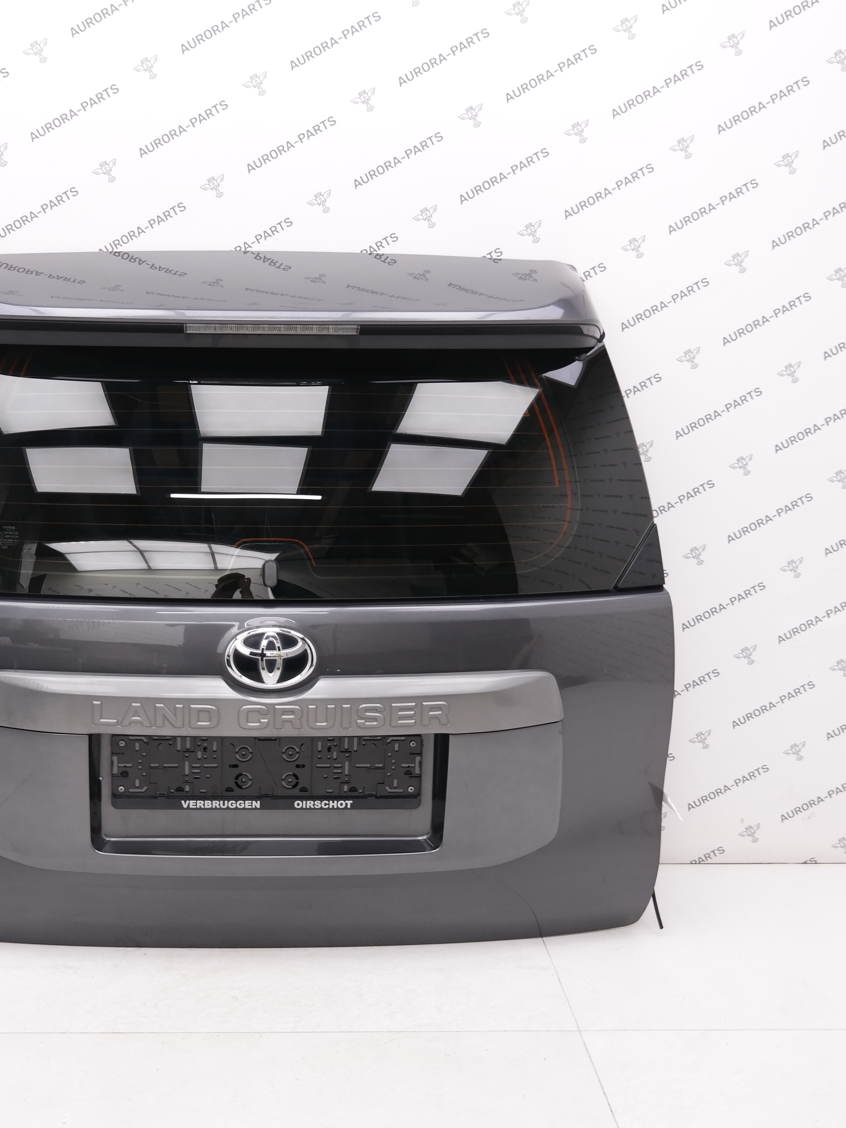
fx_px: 1564
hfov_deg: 30.0
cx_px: 260
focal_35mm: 48
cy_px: 560
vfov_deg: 39.7
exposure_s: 1/60
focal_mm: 22
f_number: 4
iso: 200
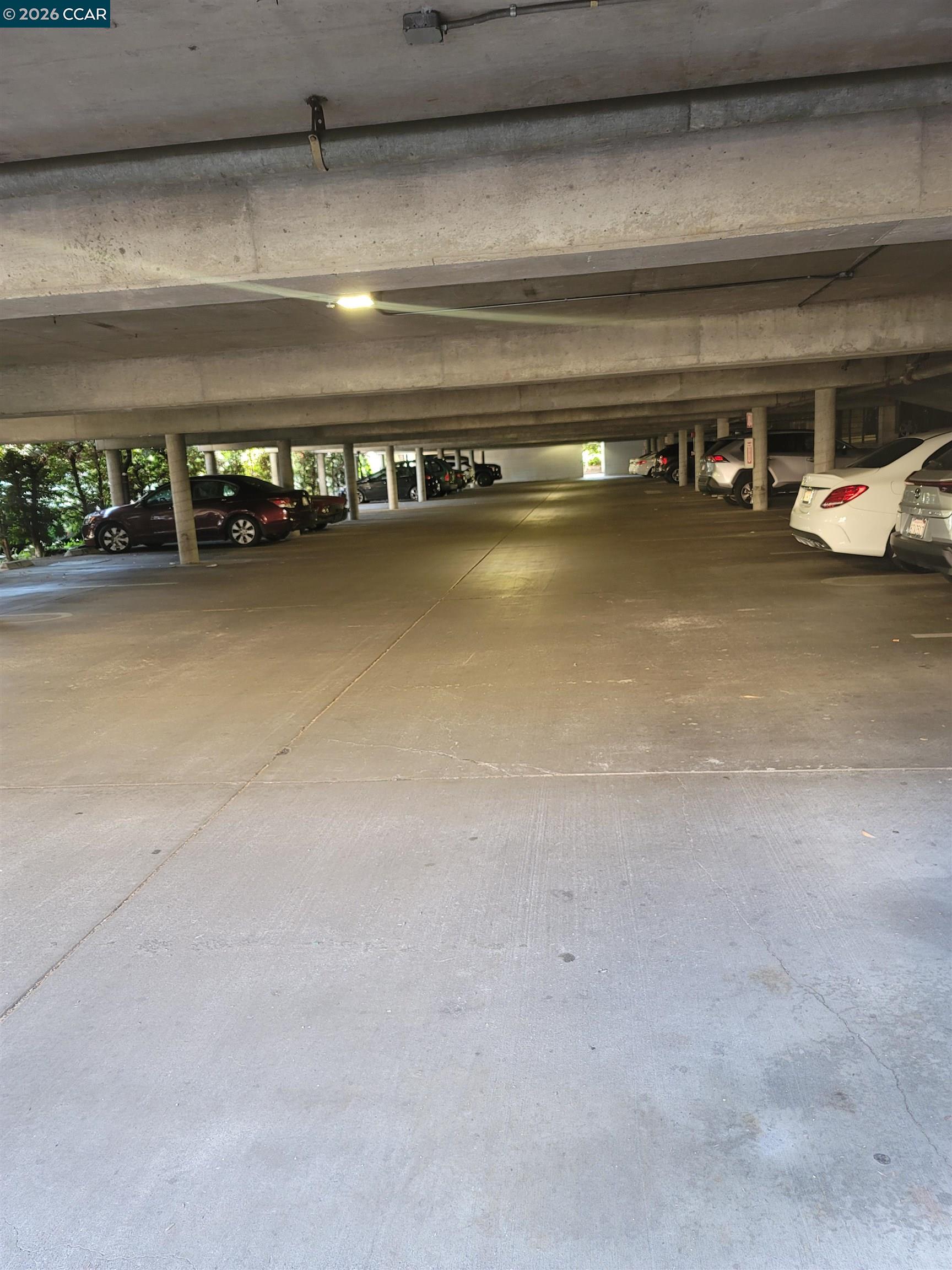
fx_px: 917
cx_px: 476
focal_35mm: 25
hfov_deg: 54.9
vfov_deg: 69.4
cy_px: 635
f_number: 1.8
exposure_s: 1/40
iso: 200
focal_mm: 7
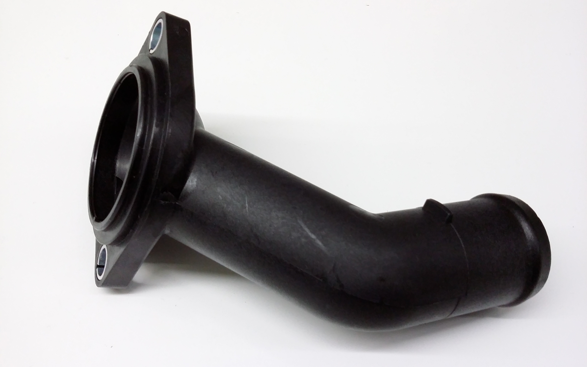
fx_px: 544
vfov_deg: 37.3
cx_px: 294
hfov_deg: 56.7
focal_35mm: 34
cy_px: 176
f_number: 2.4
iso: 160
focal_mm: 3.4
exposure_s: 1/15
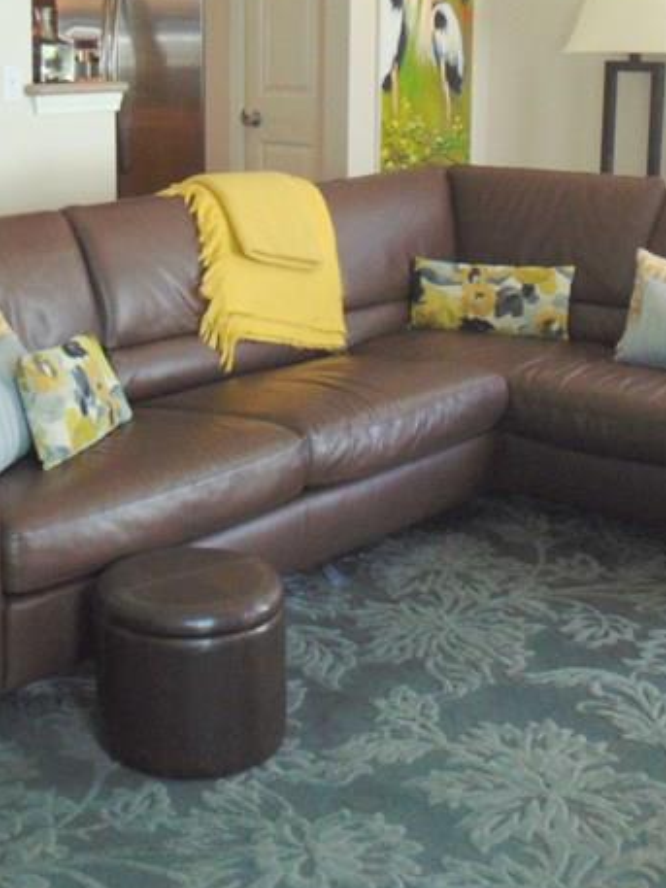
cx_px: 214
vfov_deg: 34.1
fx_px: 1436
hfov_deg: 25.9
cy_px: 315
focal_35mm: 56
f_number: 3
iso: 200
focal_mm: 4.5
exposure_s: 1/30
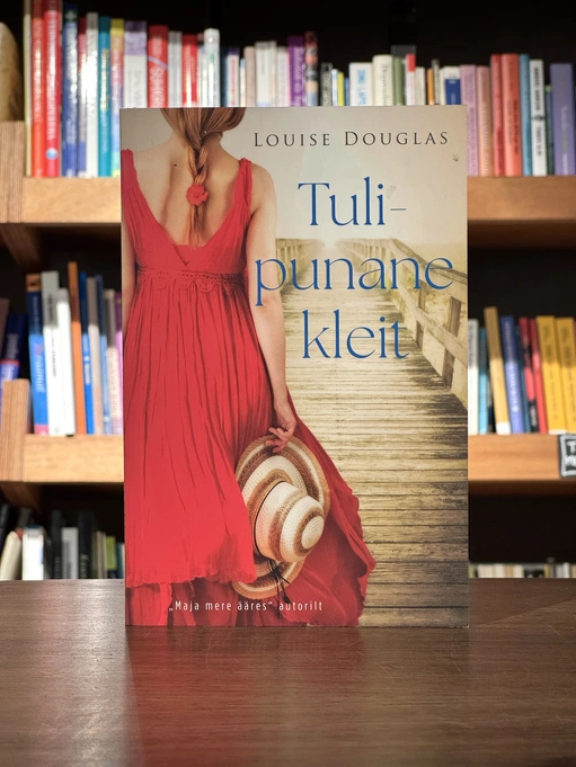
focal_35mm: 77
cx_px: 288
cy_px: 384
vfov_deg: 25.3
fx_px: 1708
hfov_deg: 19.1
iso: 250
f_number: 2.8
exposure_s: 1/60
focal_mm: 9
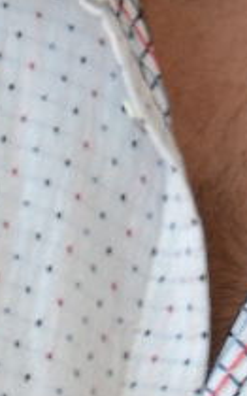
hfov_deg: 1.1
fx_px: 13146
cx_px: 248
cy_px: 117
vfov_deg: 1.7
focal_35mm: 1219
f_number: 8
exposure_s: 1/125
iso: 500
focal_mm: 105
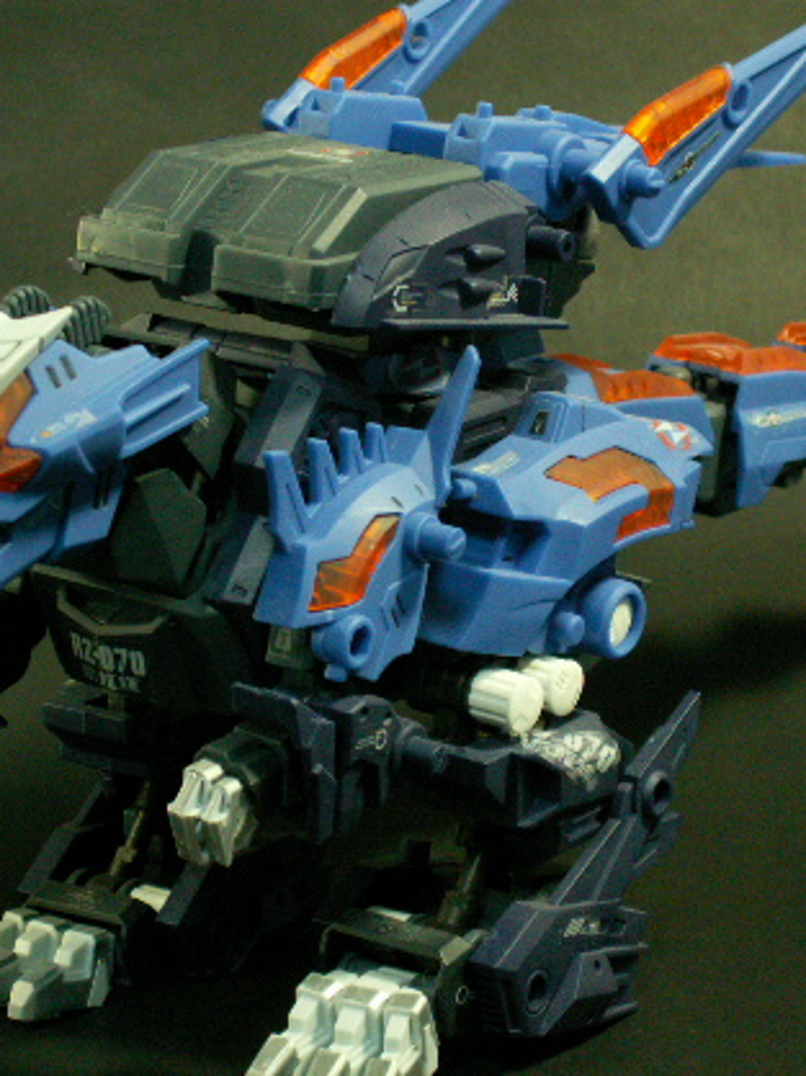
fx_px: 2952
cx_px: 330
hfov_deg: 15.5
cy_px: 535
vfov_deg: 20.7
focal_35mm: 95
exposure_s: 1/13
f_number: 3.2
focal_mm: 10.28
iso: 160
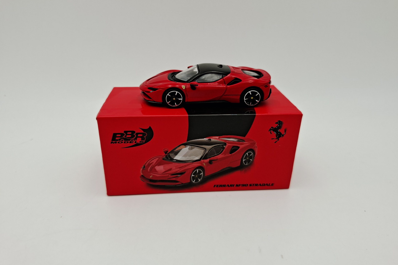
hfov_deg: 73.7
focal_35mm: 24
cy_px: 123
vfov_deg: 53.1
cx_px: 199
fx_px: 265
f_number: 1.8
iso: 50
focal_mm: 5.54
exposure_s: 1/325
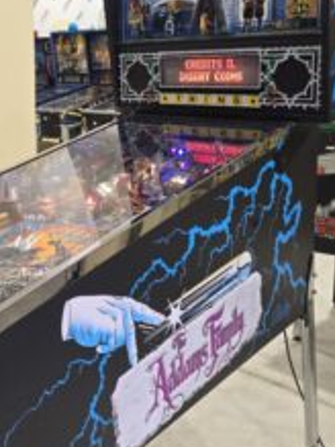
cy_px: 165
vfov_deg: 44.4
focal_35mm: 42
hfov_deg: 33.5
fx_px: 542
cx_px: 76
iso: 100
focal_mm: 6.3
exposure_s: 1/100
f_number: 1.7
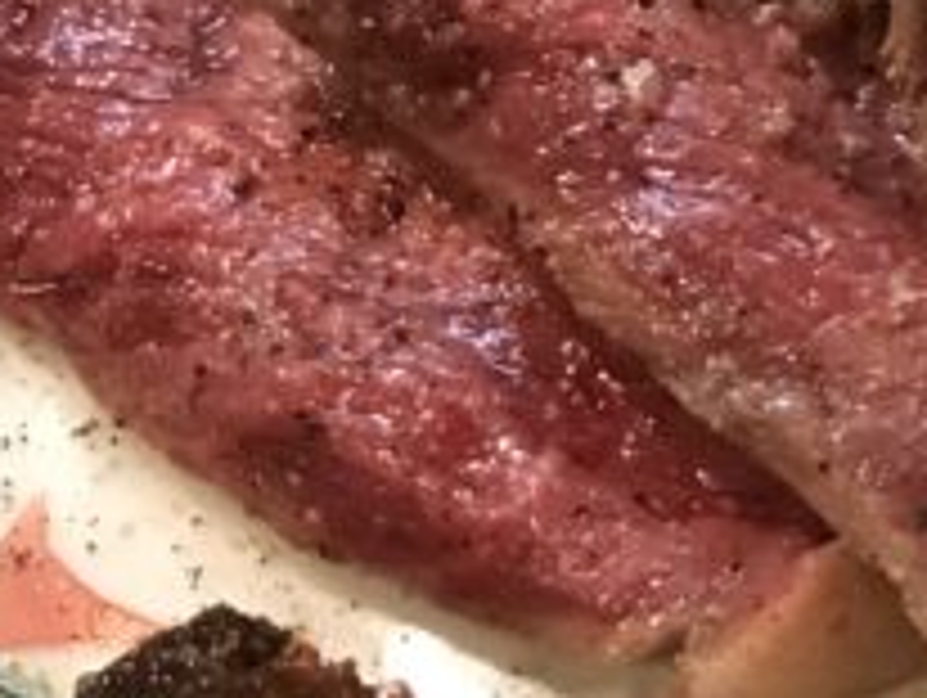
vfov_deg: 10.6
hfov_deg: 12.4
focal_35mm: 139
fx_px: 3727
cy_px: -18
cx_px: 1899
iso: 80
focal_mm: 3.99
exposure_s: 1/15
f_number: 1.8
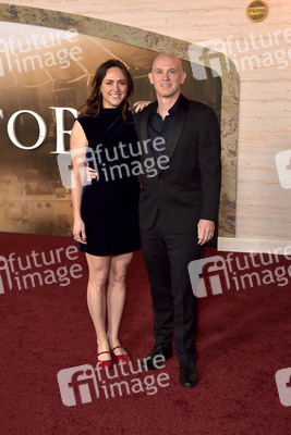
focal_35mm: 48
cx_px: 146
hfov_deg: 28.1
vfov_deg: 41.1
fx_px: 581
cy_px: 218
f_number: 5.6
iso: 1000
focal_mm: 48
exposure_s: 1/250
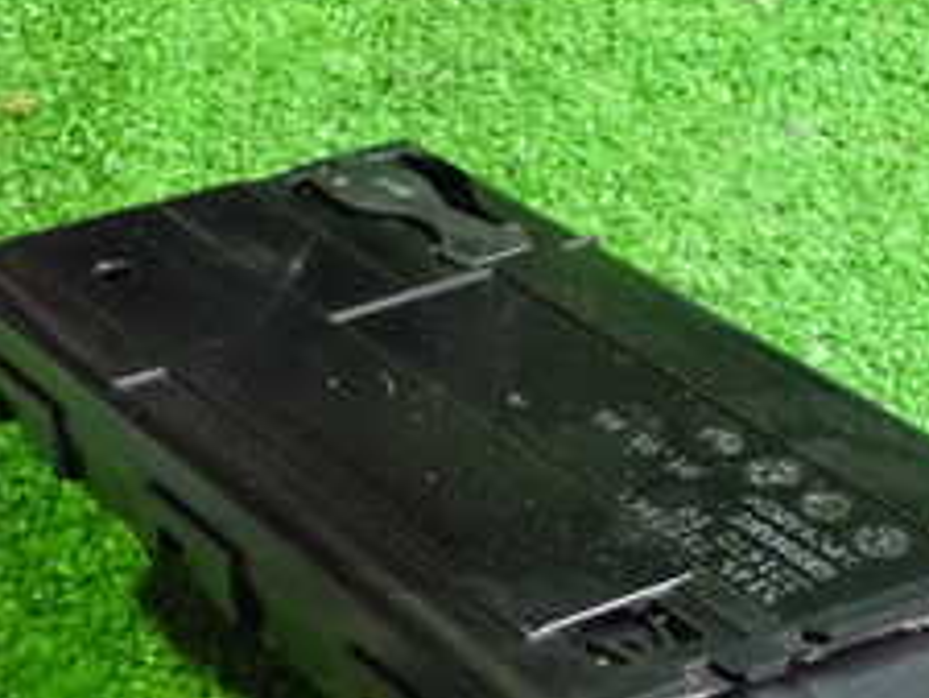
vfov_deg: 17.8
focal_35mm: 80
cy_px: 768
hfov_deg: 23.2
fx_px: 2148
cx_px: 966
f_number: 2.3
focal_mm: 5.4
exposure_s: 1/50
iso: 1250
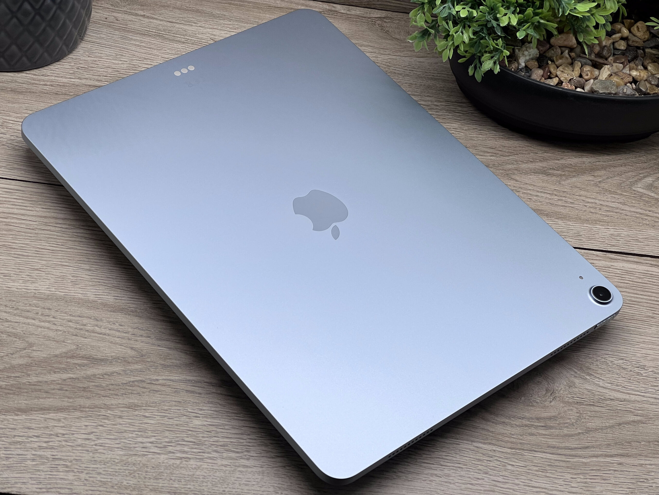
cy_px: 248
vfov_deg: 19.1
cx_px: 330
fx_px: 1466
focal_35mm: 77
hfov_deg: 25.3
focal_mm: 9
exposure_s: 1/100
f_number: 2.8
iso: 32
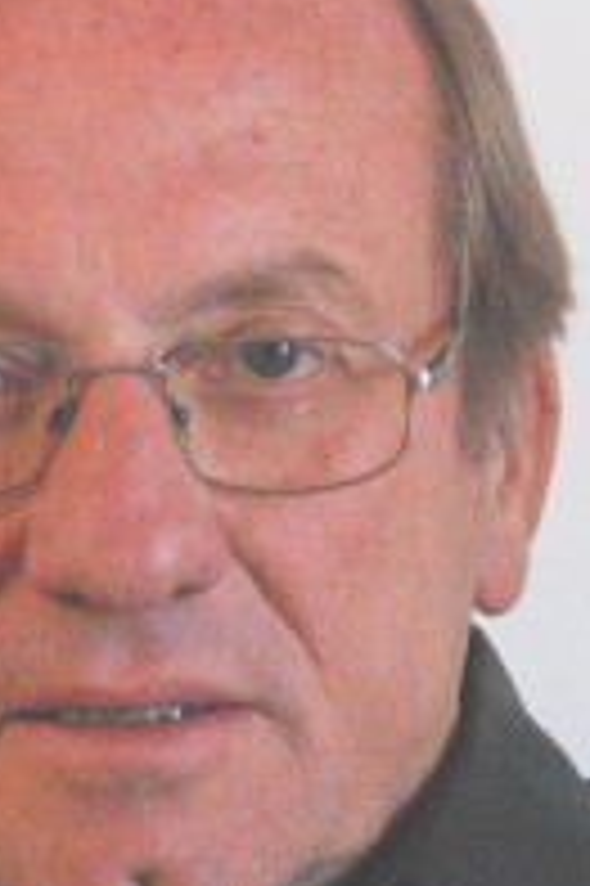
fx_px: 7067
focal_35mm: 287
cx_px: 126
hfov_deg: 4.8
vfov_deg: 7.2
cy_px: 477
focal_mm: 95
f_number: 8
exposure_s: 1/60
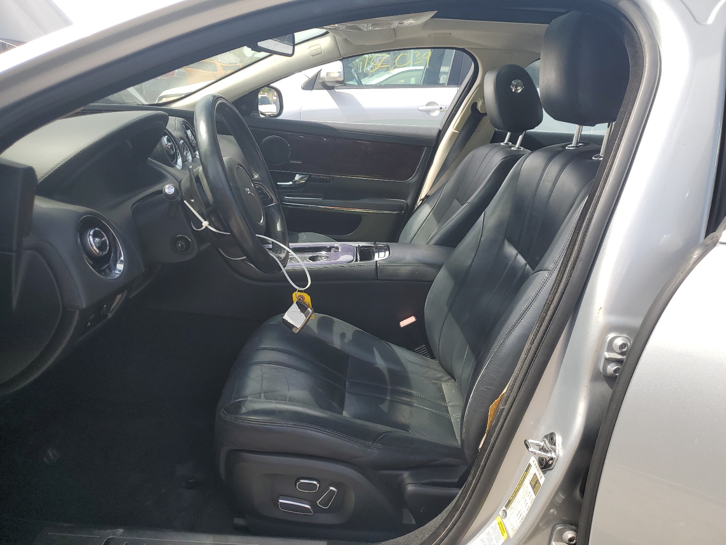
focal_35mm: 26
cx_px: 363
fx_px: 545
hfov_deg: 67.3
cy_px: 272
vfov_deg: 53.1
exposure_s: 1/1250
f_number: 1.5
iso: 50
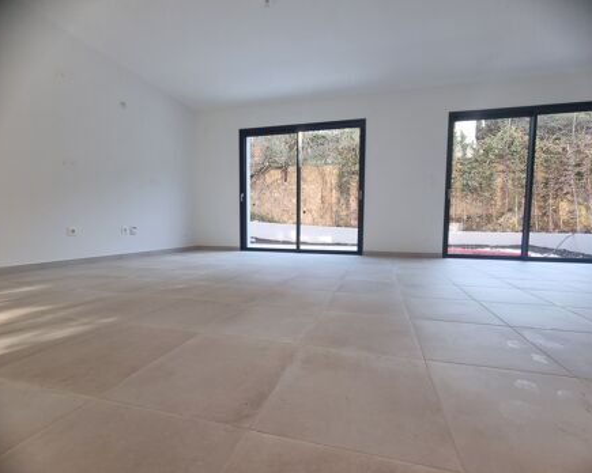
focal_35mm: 14
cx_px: 313
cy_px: 242
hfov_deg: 100.6
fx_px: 245
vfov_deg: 88.0
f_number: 2.2
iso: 50
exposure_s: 1/60
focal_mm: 2.2
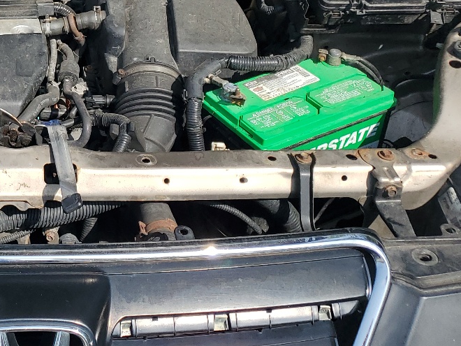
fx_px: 839
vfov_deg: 22.8
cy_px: 45
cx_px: -17
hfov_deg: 28.5
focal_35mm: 63
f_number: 1.5
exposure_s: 1/2500
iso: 50
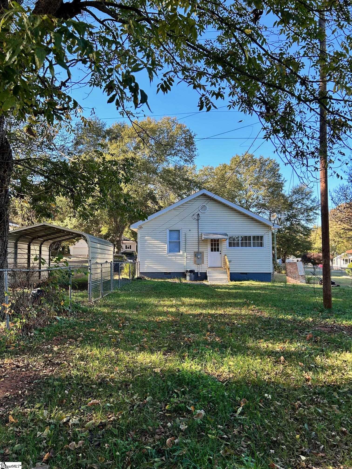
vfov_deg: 67.3
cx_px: 176
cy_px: 234
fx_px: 353
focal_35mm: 26
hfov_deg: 53.1
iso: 50
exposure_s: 1/654
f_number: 1.5
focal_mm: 5.7
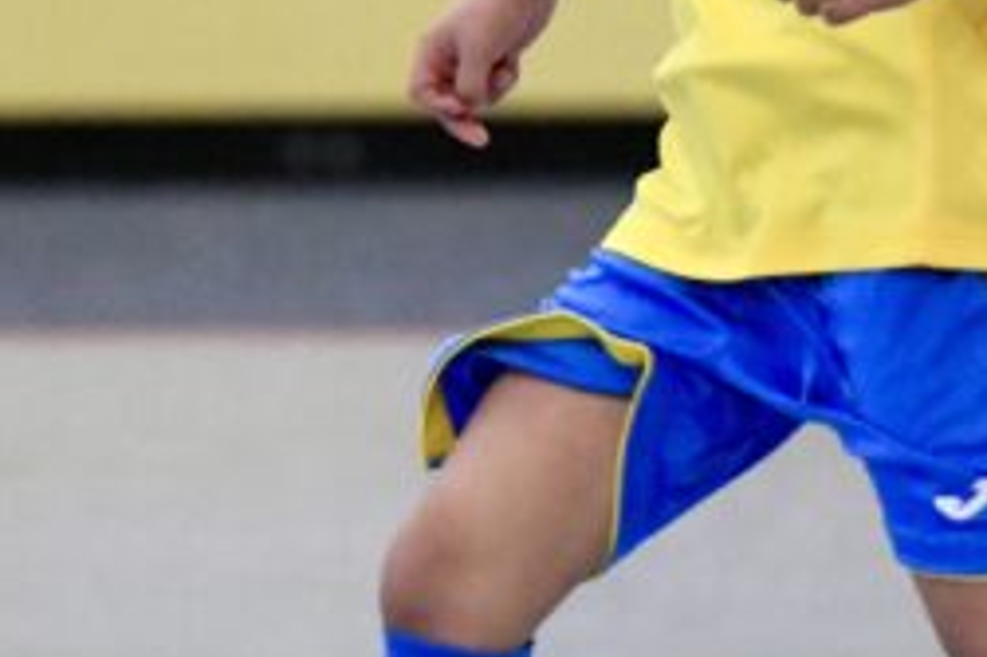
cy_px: 163
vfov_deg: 1.7
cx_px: 617
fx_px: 22357
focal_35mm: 816
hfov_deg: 2.5
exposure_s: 1/1250
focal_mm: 200
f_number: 2.8
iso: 8000
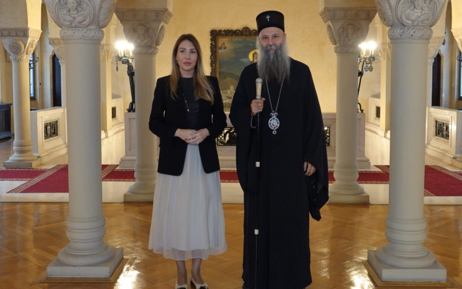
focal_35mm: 44
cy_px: 121
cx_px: 232
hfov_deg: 45.3
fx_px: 554
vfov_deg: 29.2
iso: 800
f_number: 2.8
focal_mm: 12.33
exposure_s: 1/30
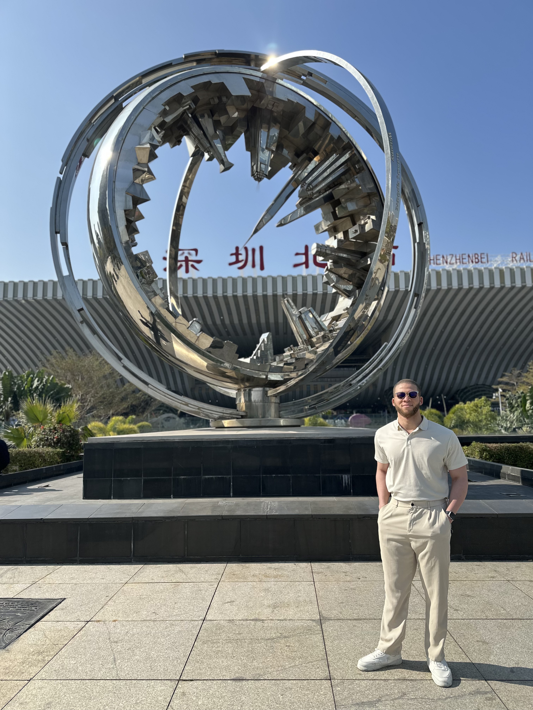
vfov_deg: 71.6
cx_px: 266
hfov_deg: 56.8
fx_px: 493
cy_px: 355
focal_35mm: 24
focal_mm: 6.86
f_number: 1.78
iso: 80
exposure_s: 1/3356
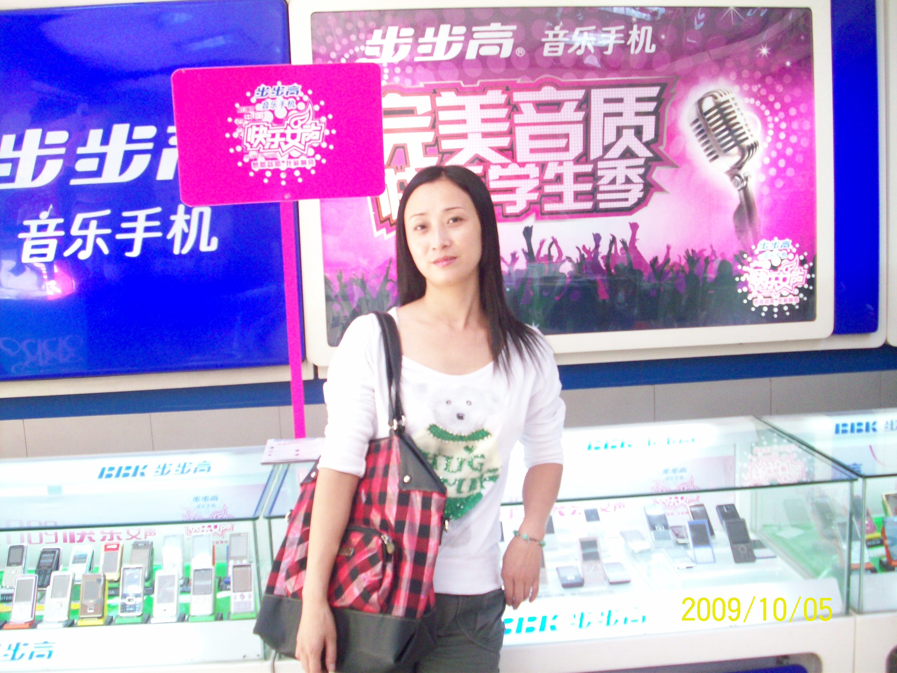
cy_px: 336
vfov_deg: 38.7
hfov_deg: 50.1
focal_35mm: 37
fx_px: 959
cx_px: 448
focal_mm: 6.2
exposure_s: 1/20.8
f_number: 2.8
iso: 160
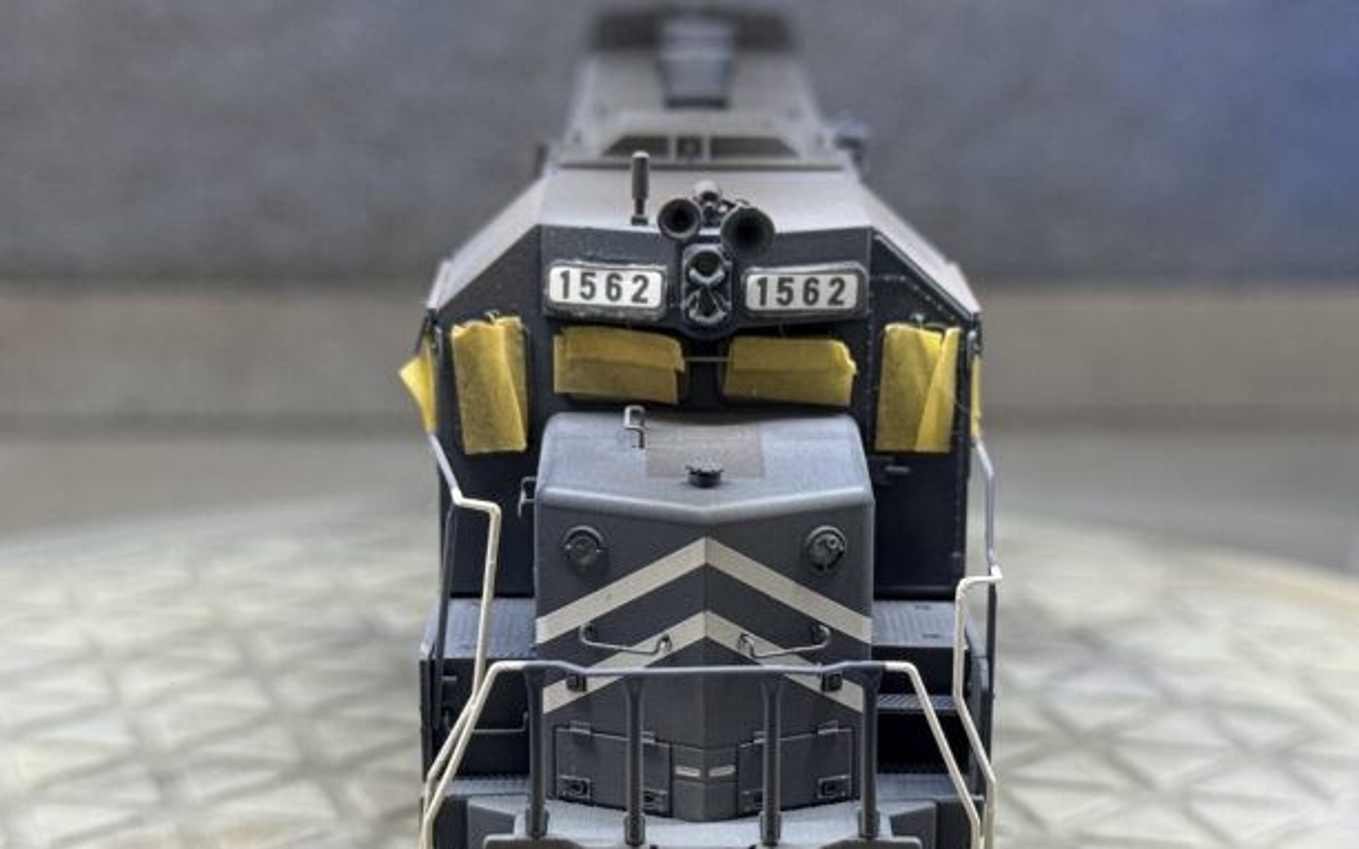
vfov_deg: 15.3
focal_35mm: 85
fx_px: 3148
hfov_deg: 24.4
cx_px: 685
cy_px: 614
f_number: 1.78
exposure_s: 1/72
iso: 100
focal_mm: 6.76
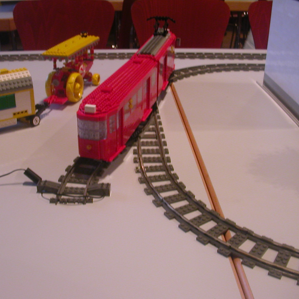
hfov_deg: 38.2
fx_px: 430
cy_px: 150
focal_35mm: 44
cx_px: 125
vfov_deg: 38.3
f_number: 2.7
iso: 100
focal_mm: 5.6
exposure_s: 1/30.5
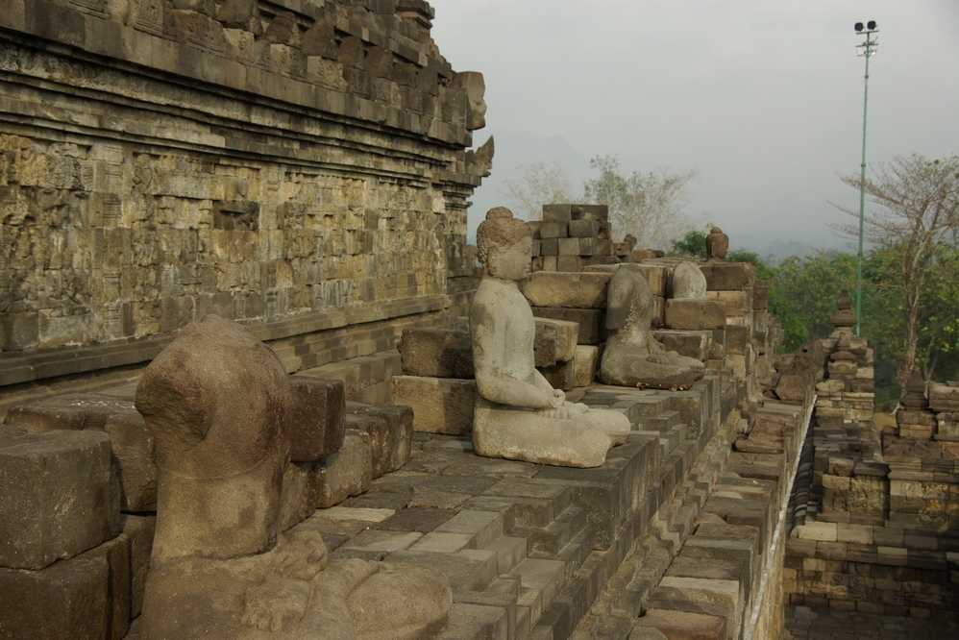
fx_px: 1399
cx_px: 480
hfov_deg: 37.8
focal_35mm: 52
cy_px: 320
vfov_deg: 25.8
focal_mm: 35
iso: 100
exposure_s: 1/125
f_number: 6.7
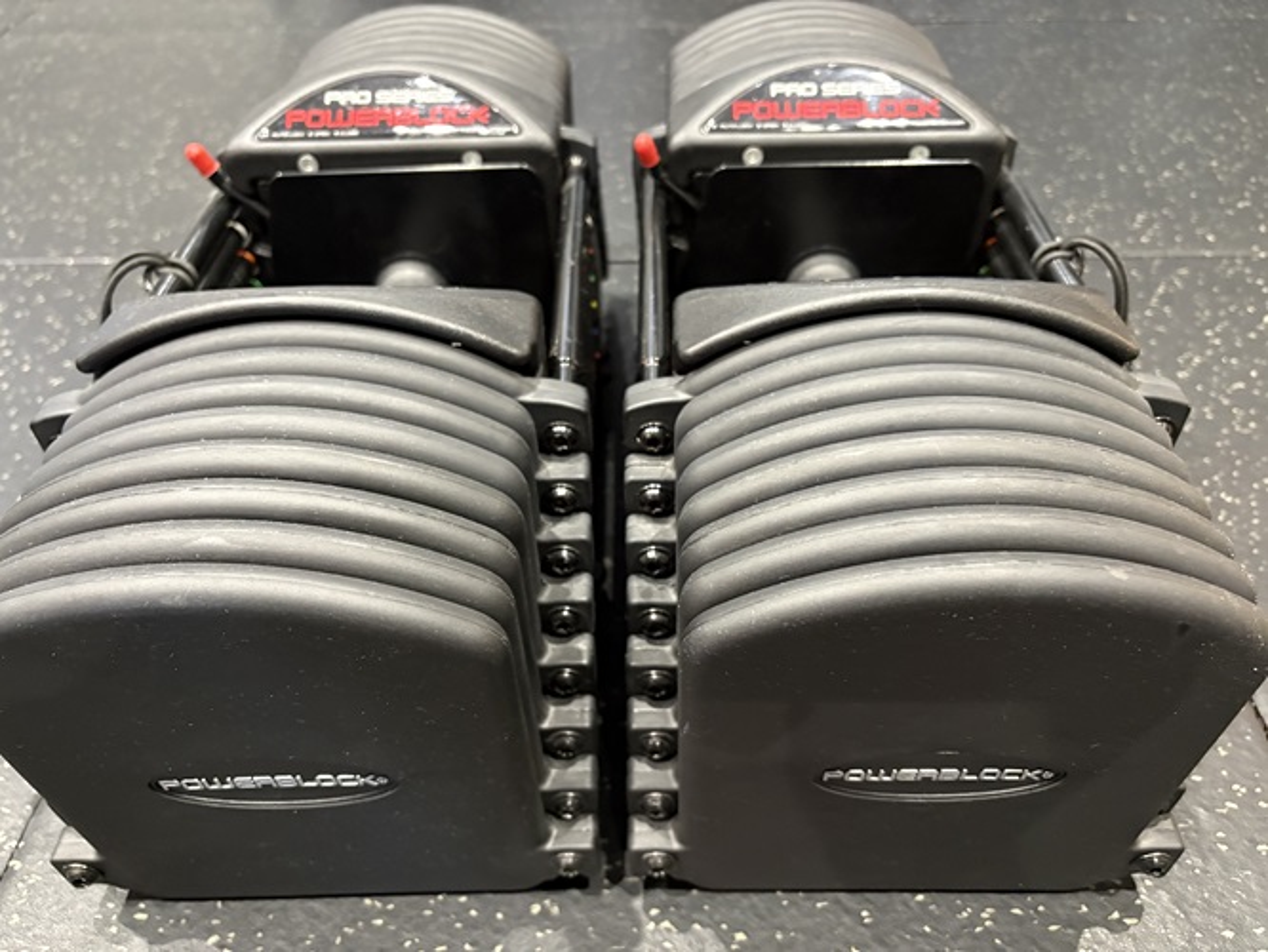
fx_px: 953
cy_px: 476
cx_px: 634
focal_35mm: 26
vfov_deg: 53.1
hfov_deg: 67.3
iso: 640
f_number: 1.6
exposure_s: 1/30
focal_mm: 5.96
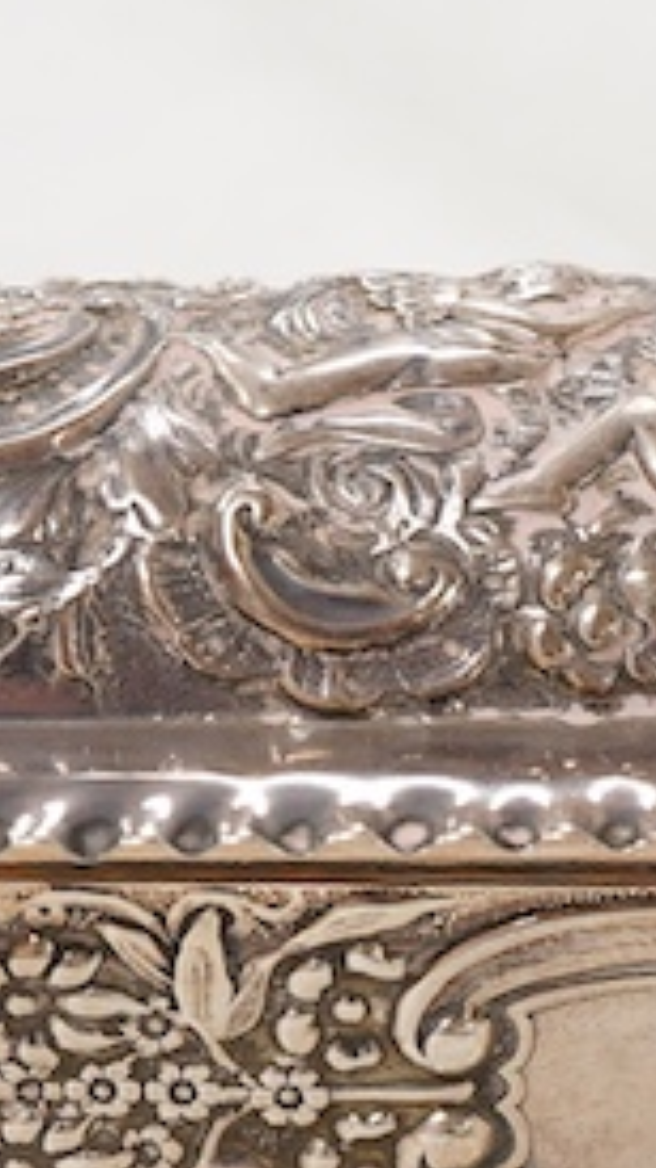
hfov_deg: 7.8
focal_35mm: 155
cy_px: 1032
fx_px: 4796
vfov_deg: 13.8
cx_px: 682
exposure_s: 1/125
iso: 1250
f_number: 8
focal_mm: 30
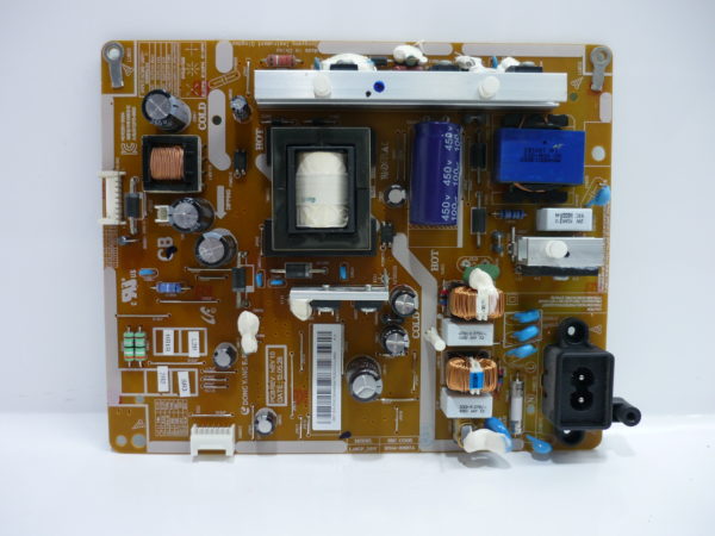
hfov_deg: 55.4
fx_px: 682
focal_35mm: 33
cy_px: 268
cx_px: 358
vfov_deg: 42.9
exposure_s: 1/30
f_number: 2.8
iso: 100
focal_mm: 5.5
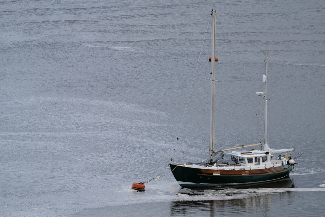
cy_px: 108
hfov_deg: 6.5
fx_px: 2871
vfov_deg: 4.3
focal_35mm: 318
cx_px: 162
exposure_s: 1/640
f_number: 5.6
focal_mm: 211.8
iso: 250
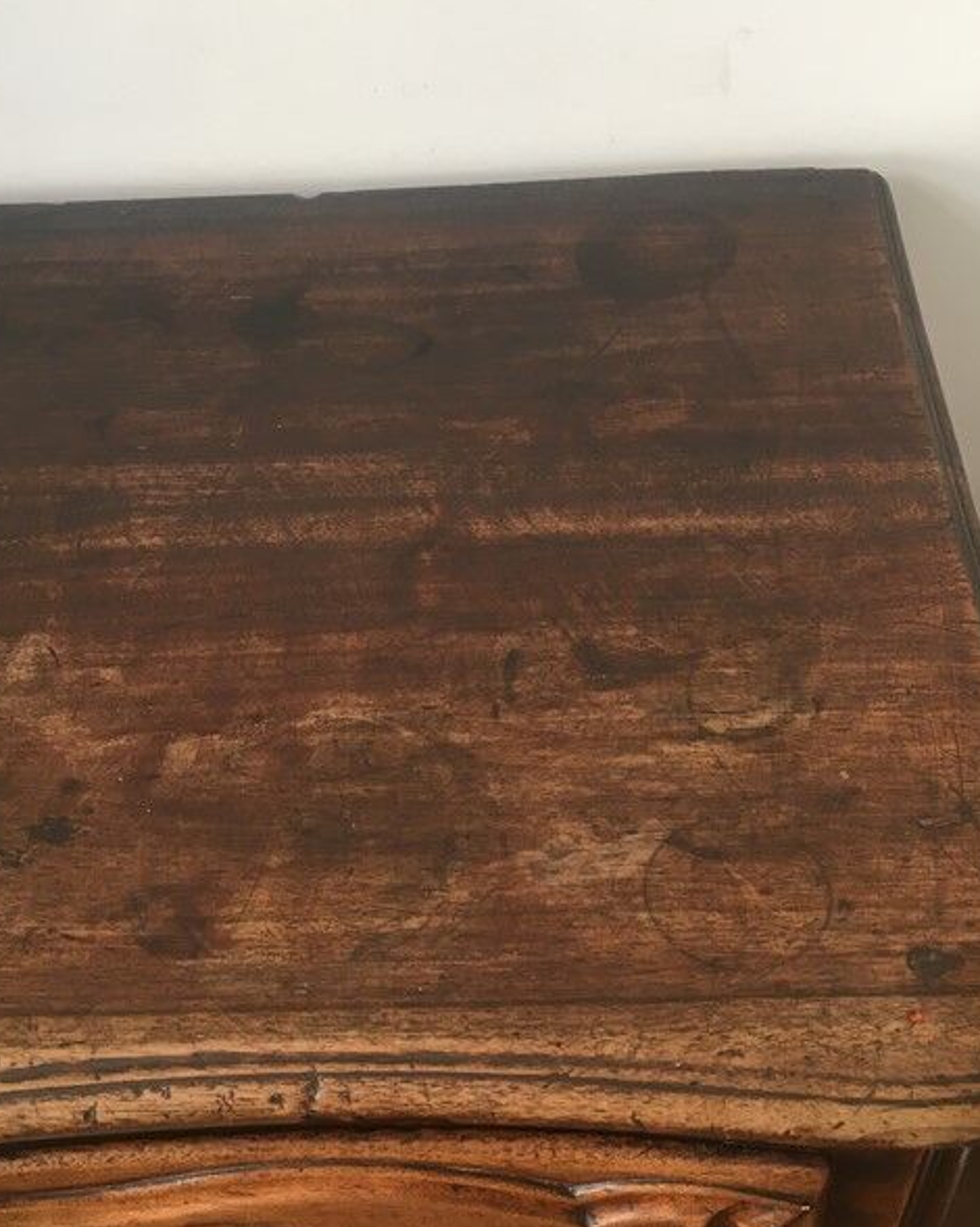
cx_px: 505
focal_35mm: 37
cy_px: 616
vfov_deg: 49.1
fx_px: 1342
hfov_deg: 40.1
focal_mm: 4.15
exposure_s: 1/33
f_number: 2.2
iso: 50
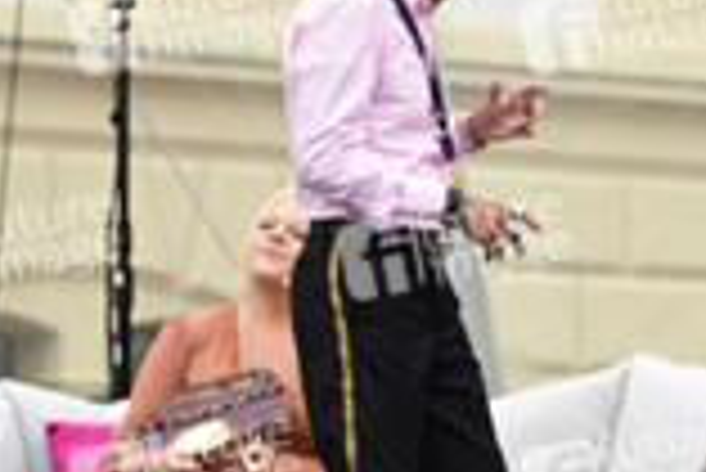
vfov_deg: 4.9
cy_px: 360
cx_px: 965
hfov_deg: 7.2
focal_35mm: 281
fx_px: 5516
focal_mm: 98
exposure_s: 1/200
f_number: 5.6
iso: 640
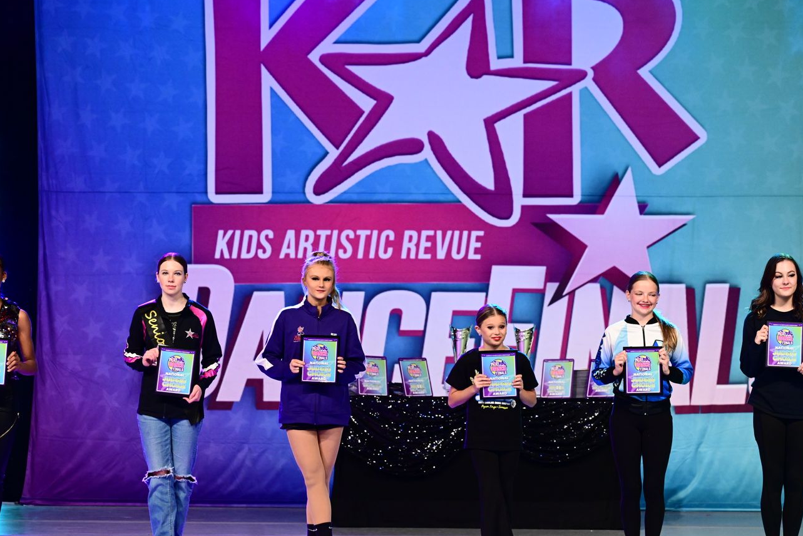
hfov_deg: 11.0
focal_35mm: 187
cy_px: 294
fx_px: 4172
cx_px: 407
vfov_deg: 7.3
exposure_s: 1/400
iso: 4000
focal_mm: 160
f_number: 4.5
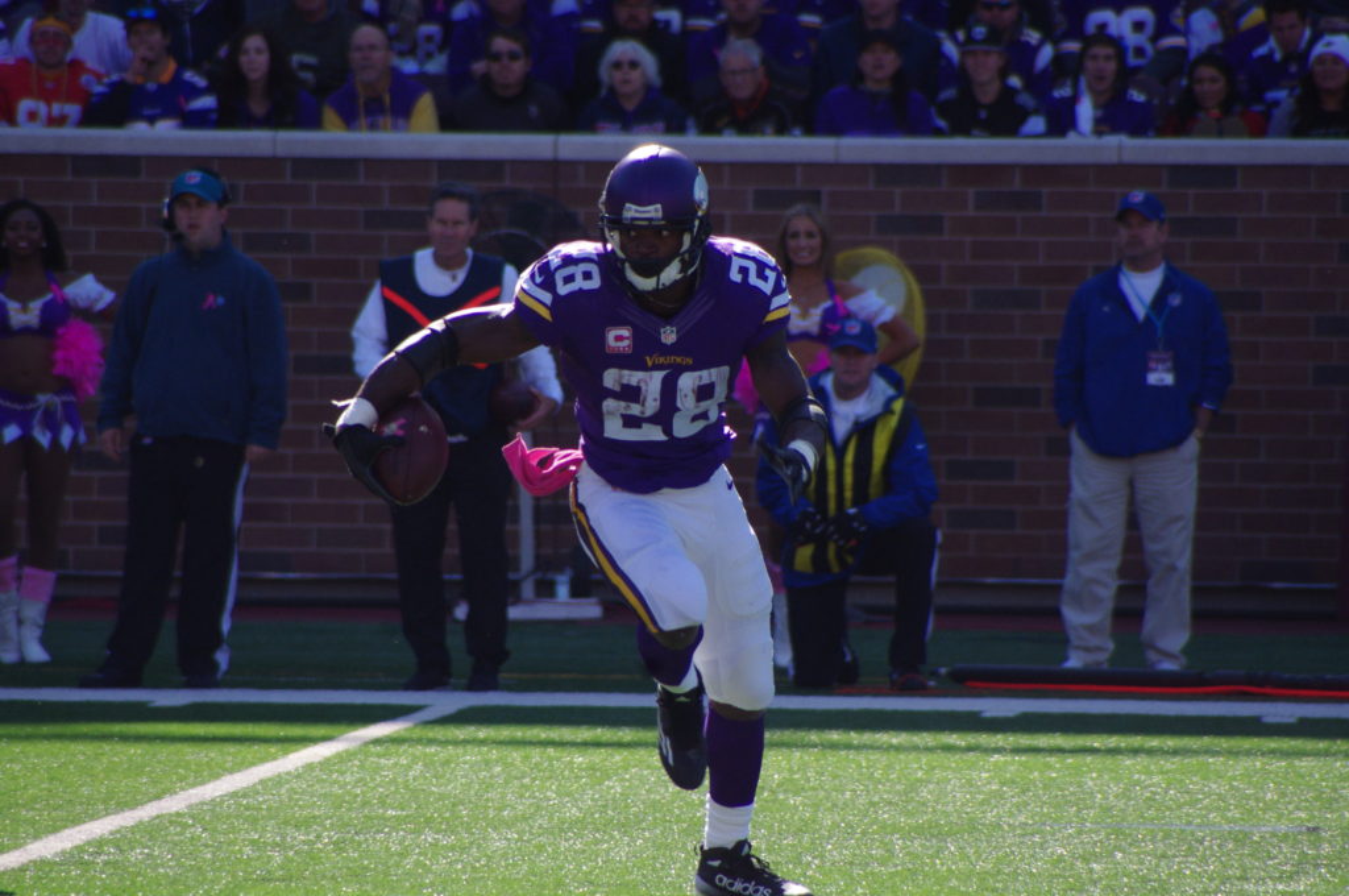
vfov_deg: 3.0
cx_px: 674
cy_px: 448
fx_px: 16841
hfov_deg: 4.6
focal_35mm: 450
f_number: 6.7
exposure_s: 1/1000
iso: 800
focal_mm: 300
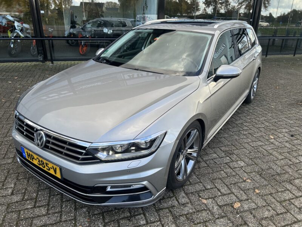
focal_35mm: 26
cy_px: 114
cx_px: 151
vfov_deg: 53.1
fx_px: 227
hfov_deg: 67.3
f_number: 1.5
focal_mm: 5.7
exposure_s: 1/509
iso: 50
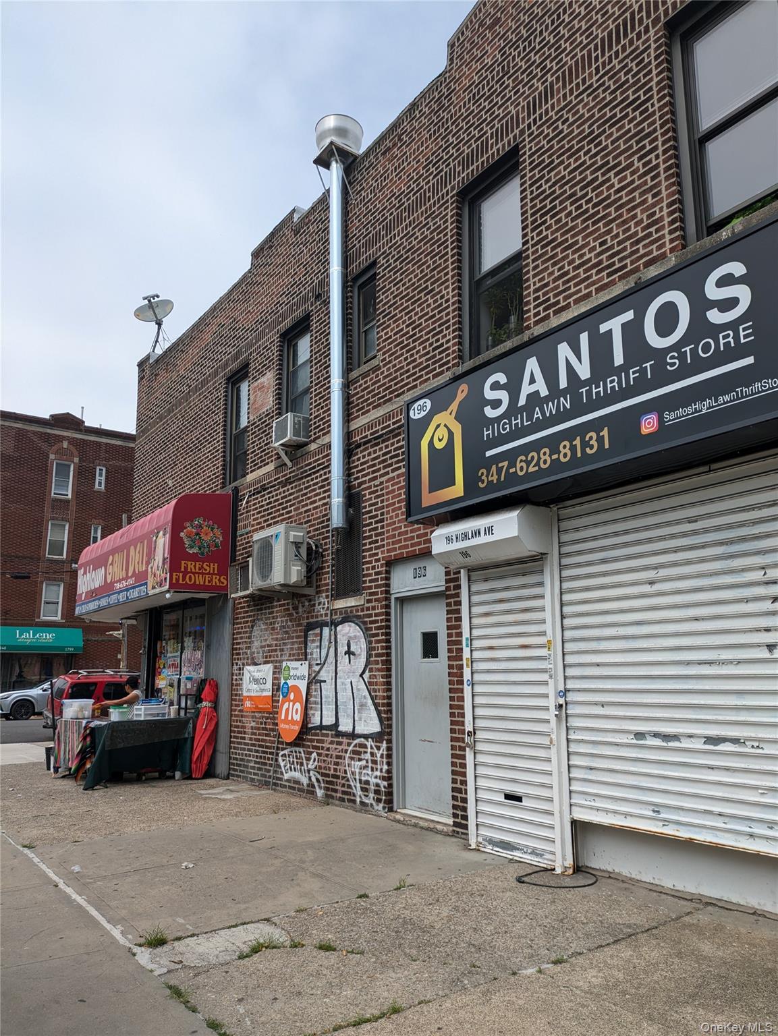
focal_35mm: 25
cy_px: 518
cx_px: 389
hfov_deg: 54.9
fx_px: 749
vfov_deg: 69.4
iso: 45
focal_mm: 5.43
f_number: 1.89
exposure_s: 1/2222
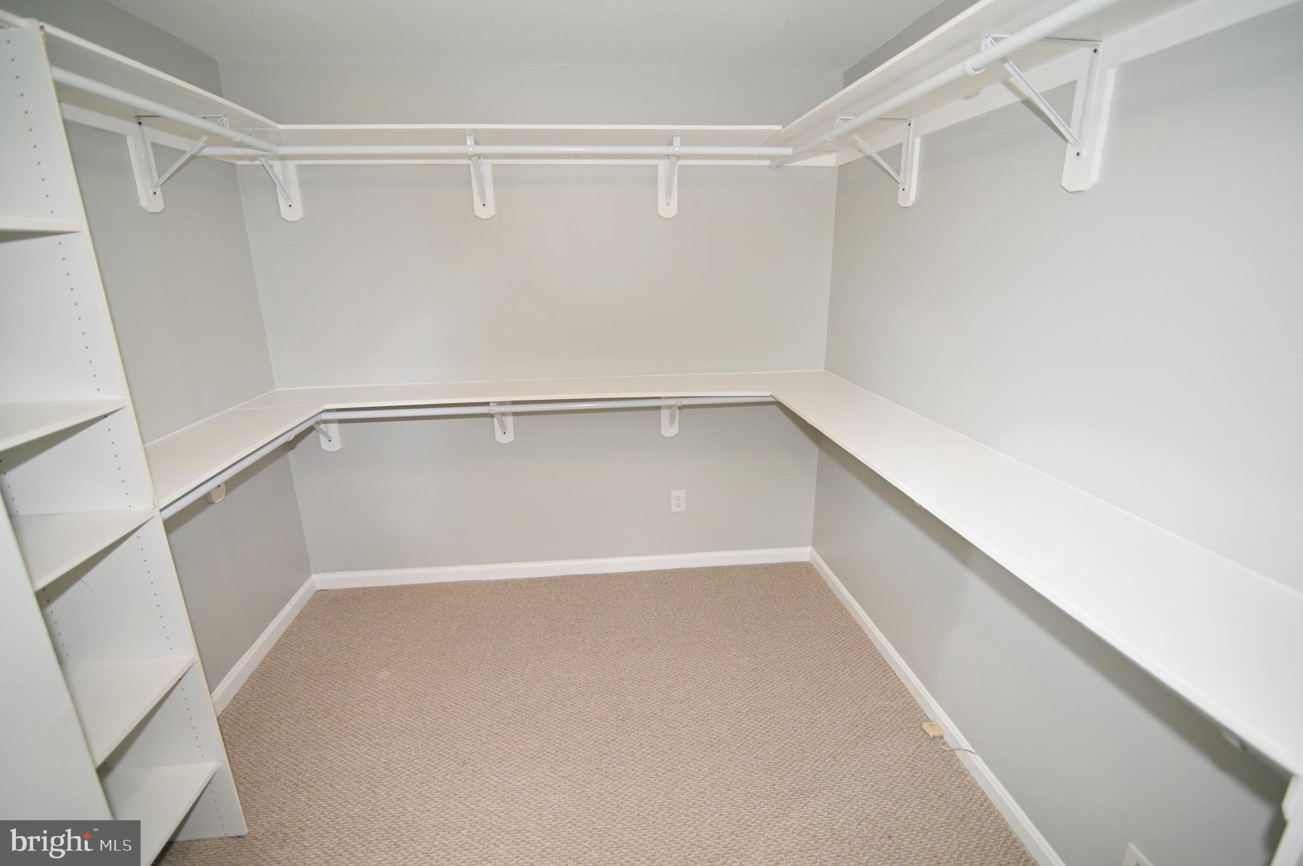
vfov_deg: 73.7
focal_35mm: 16
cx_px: 652
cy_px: 433
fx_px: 579
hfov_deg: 96.8
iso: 100
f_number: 2.8
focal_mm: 16
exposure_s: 1/125
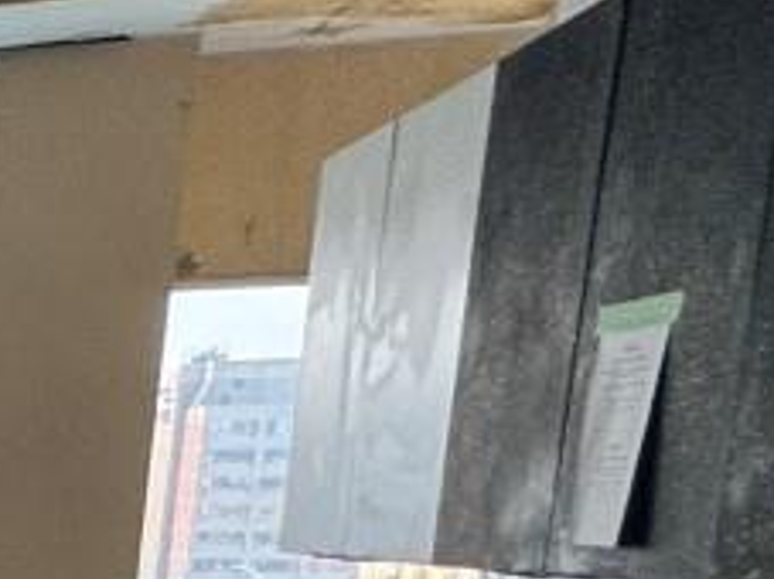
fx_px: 1989
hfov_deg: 12.6
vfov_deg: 15.5
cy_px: 828
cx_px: -1364
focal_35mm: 89
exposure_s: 1/99
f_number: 2.2
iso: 64
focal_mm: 2.22
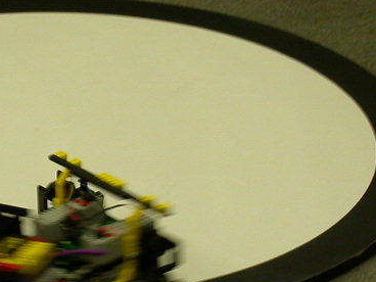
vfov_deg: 4.8
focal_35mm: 309
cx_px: -15
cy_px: 210
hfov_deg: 6.4
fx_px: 3356
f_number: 4.2
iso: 100
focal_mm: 23.1
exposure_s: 1/13.8
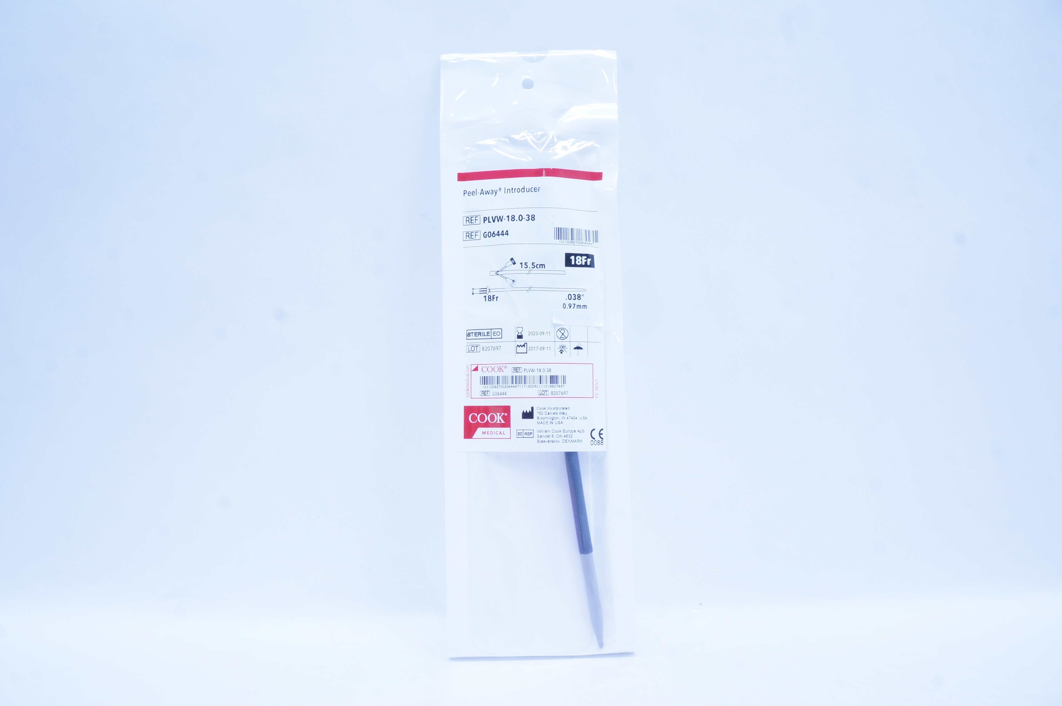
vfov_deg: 47.8
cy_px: 353
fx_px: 796
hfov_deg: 67.4
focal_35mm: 27
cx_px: 531
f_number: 13
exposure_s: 1/13
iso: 400
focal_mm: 18
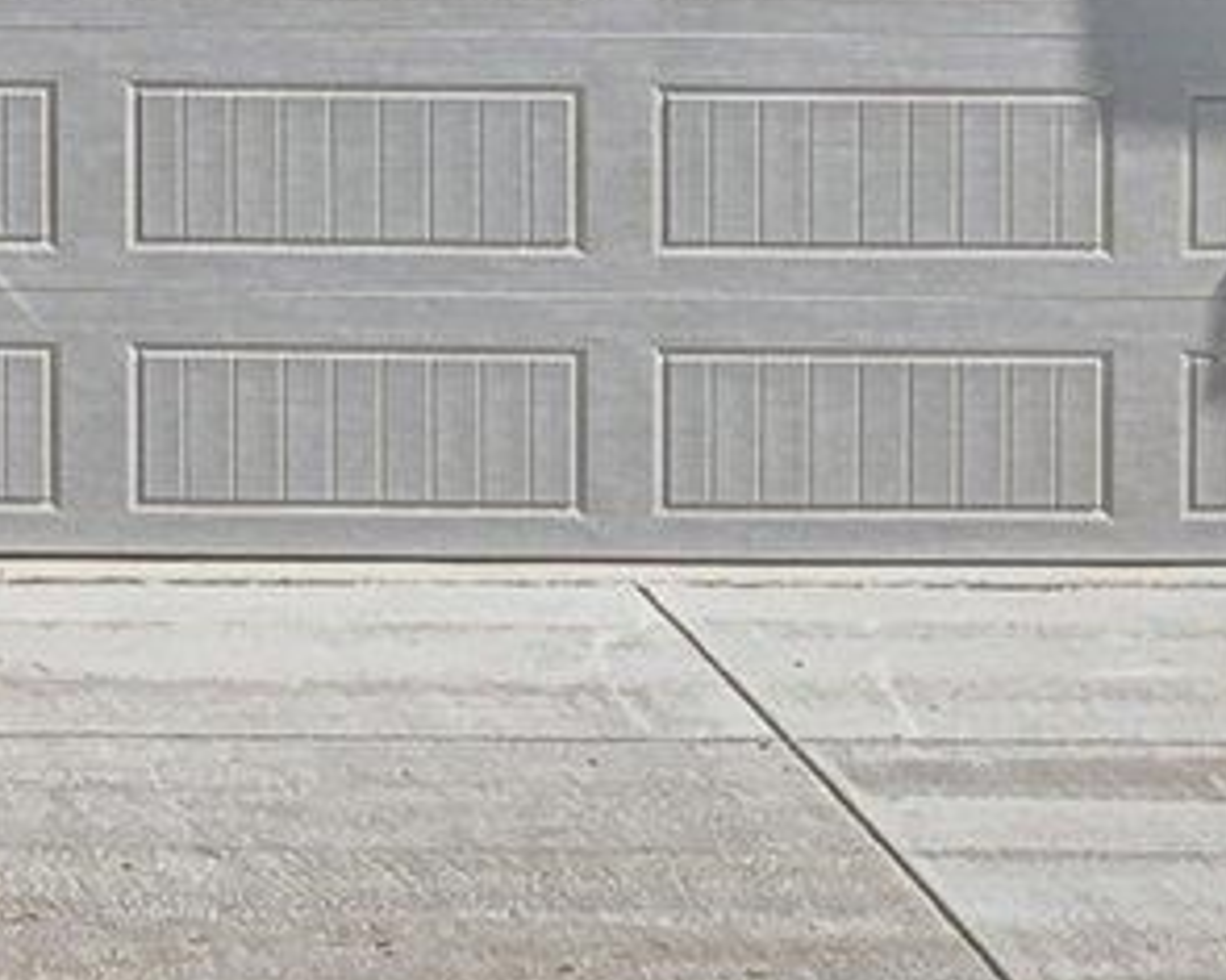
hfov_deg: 11.2
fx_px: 5912
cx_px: -855
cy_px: -701
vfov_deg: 9.1
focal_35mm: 163
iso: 140
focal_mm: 8.67
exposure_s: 1/3200
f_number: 1.8
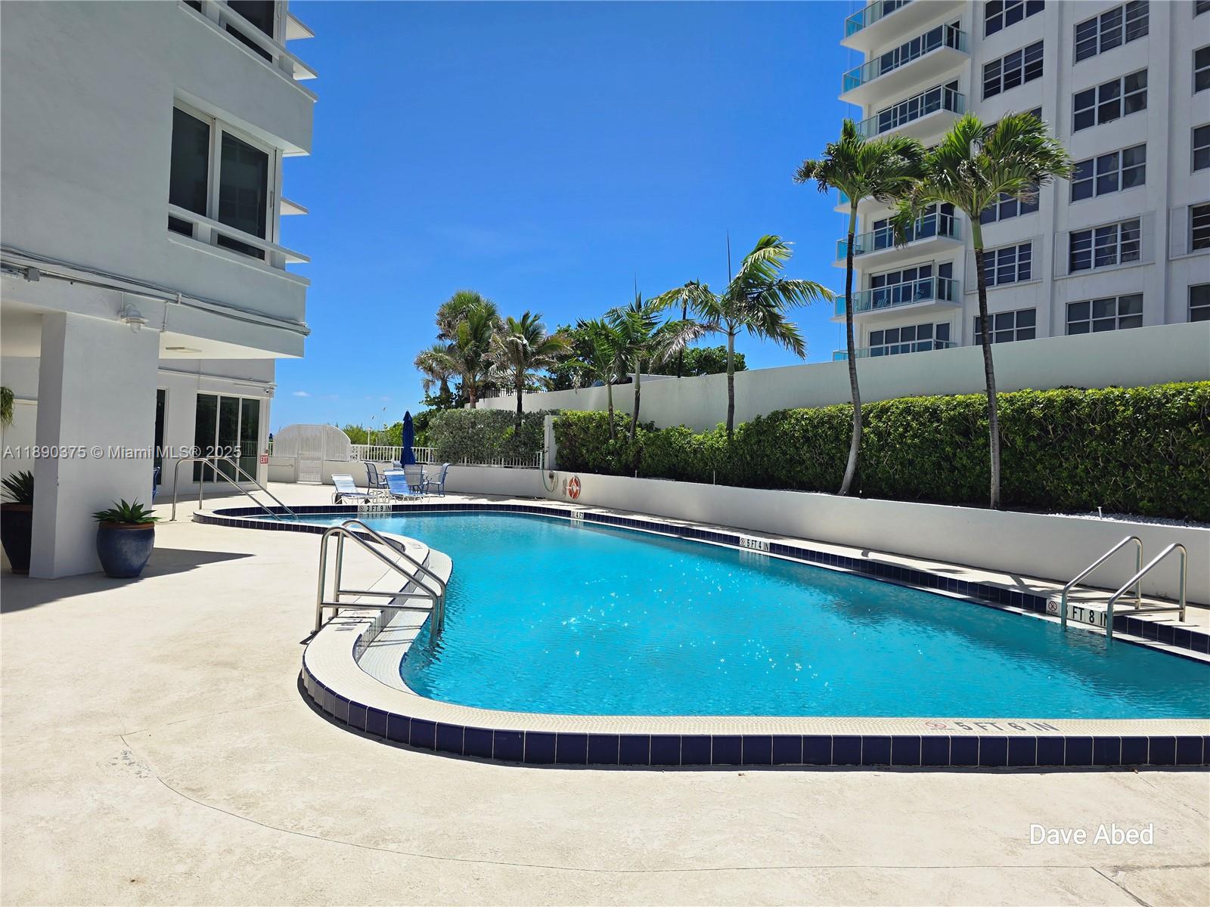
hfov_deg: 73.9
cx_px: 605
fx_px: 804
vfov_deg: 58.9
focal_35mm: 23
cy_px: 454
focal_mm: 6.3
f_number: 1.7
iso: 12
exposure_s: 1/1418
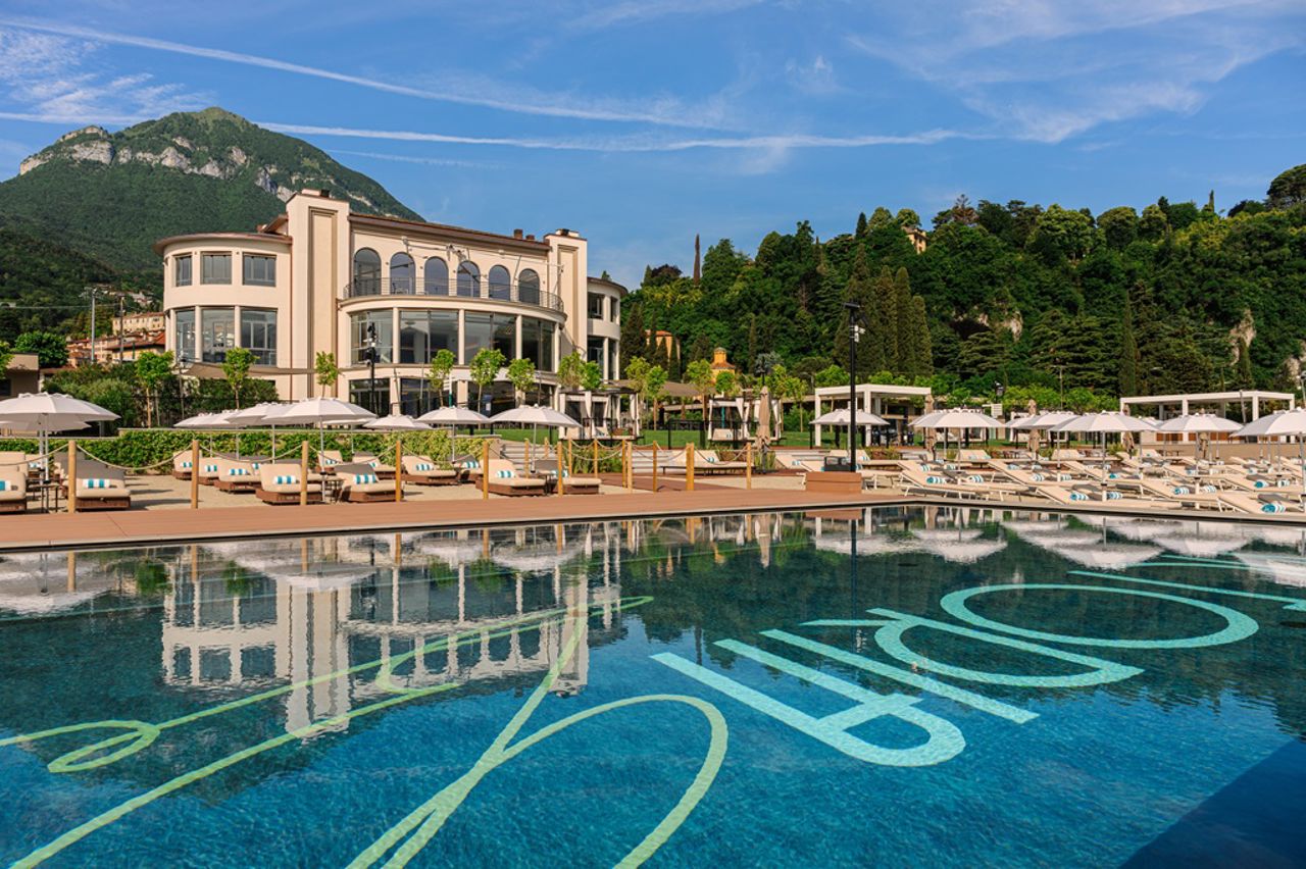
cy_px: 434
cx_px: 653
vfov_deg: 53.1
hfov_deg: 73.8
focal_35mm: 24
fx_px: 870
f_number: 9
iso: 64
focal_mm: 24
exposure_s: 1/250
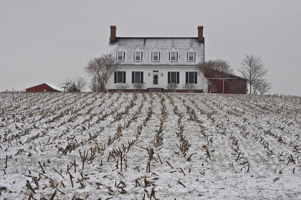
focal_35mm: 95
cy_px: 100
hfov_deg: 21.5
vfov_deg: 14.4
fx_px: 794
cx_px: 150
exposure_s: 1/640
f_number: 13
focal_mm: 95
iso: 400
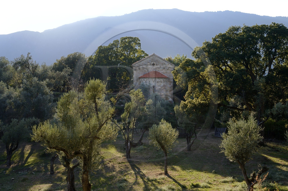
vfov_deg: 28.0
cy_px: 96
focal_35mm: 48
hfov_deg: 41.1
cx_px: 144
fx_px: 384
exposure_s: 1/250
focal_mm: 48
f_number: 14
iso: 800
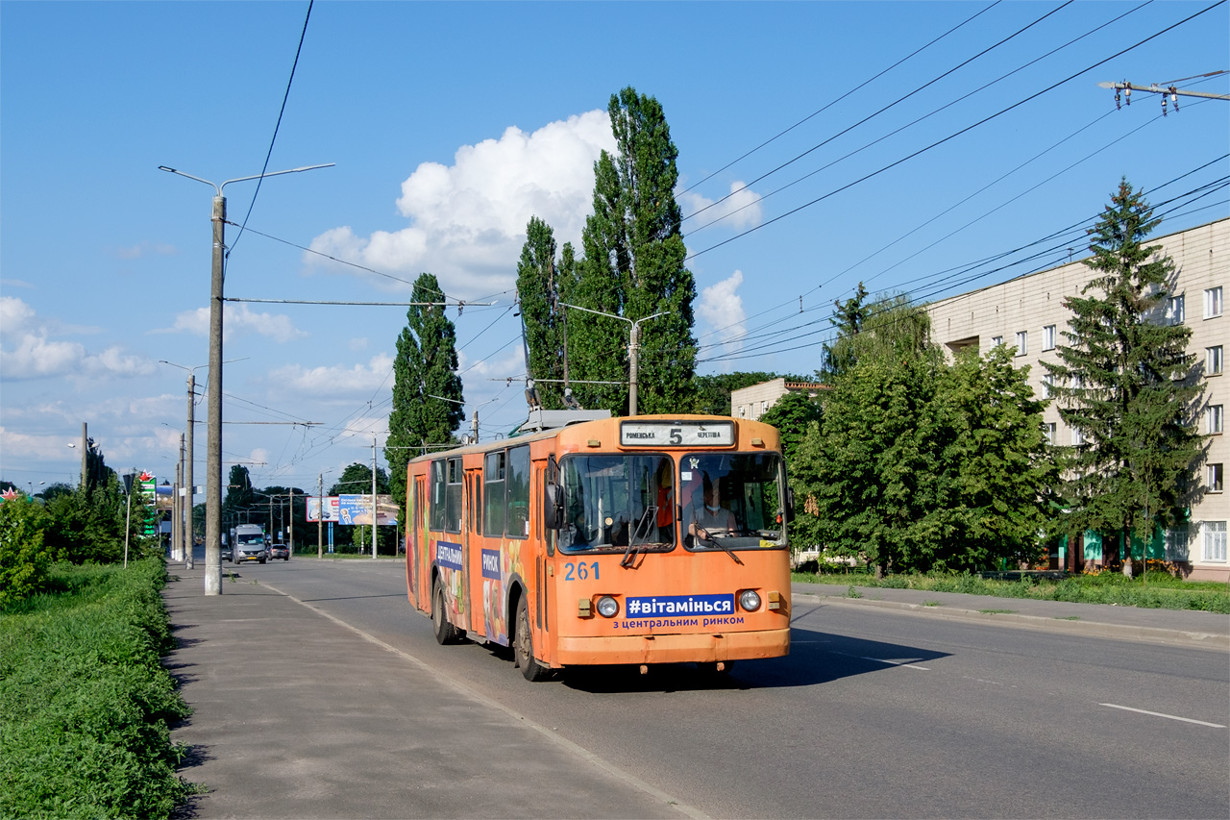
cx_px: 615
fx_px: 1435
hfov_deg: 46.4
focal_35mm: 42
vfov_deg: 31.9
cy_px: 410
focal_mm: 27.9
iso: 400
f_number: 8
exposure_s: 1/500
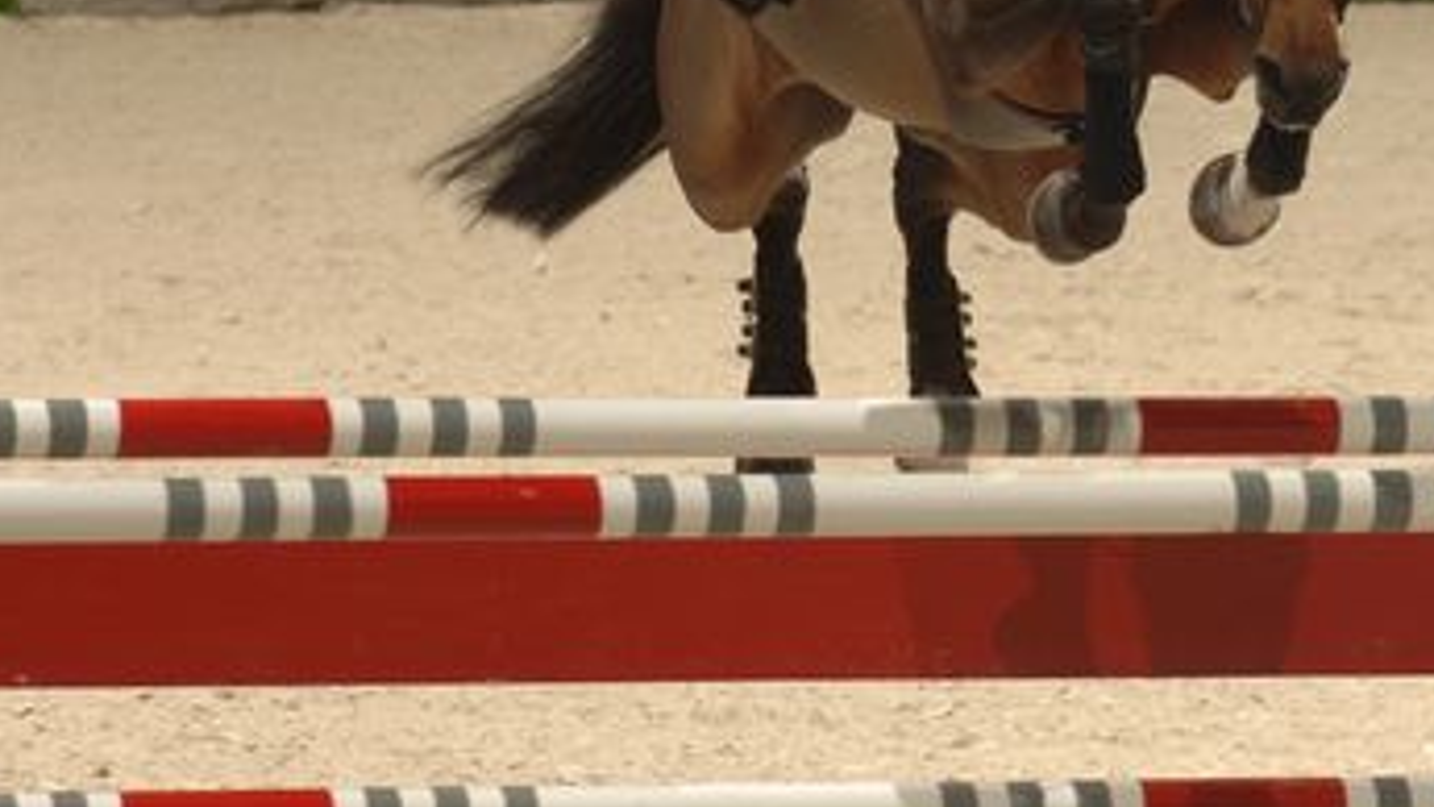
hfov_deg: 3.7
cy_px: 52
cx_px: 1151
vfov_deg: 2.1
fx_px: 22166
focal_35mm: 583
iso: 320
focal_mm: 200
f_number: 6.3
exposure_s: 1/250
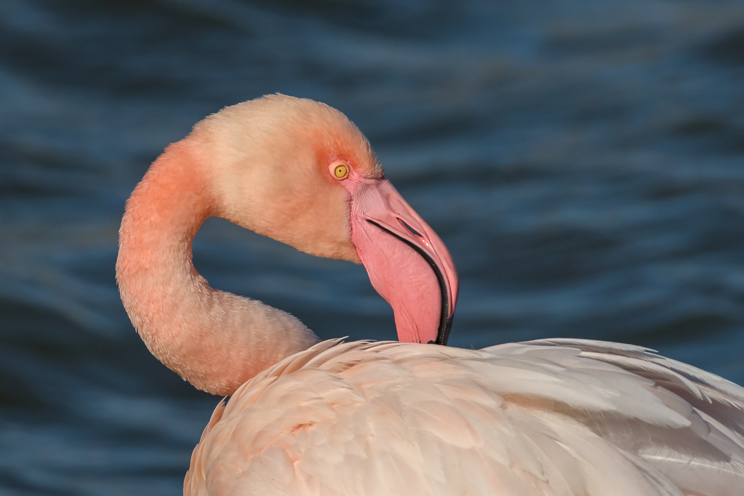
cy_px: 248
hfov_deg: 3.4
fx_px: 12399
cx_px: 372
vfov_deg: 2.3
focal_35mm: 600
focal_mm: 600
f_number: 9
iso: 360
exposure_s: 1/3200
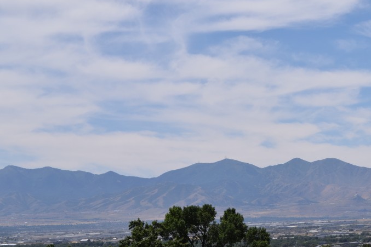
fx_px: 1285
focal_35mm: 125
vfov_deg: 11.0
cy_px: 151
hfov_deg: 16.4
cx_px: 262
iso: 200
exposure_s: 1/500
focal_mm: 55
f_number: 11
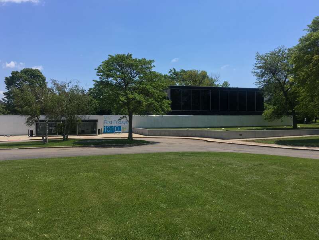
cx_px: 160
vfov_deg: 48.2
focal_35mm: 29
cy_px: 120
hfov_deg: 61.7
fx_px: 267
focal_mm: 4.15
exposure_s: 1/1399
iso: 25
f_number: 2.2
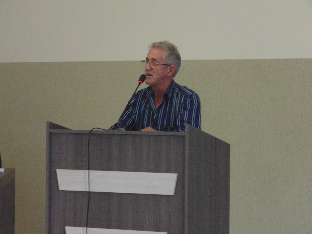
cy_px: 117
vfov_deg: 12.5
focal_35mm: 119
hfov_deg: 16.6
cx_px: 156
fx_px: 1073
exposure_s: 1/30
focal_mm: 21.3
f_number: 4.8
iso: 400
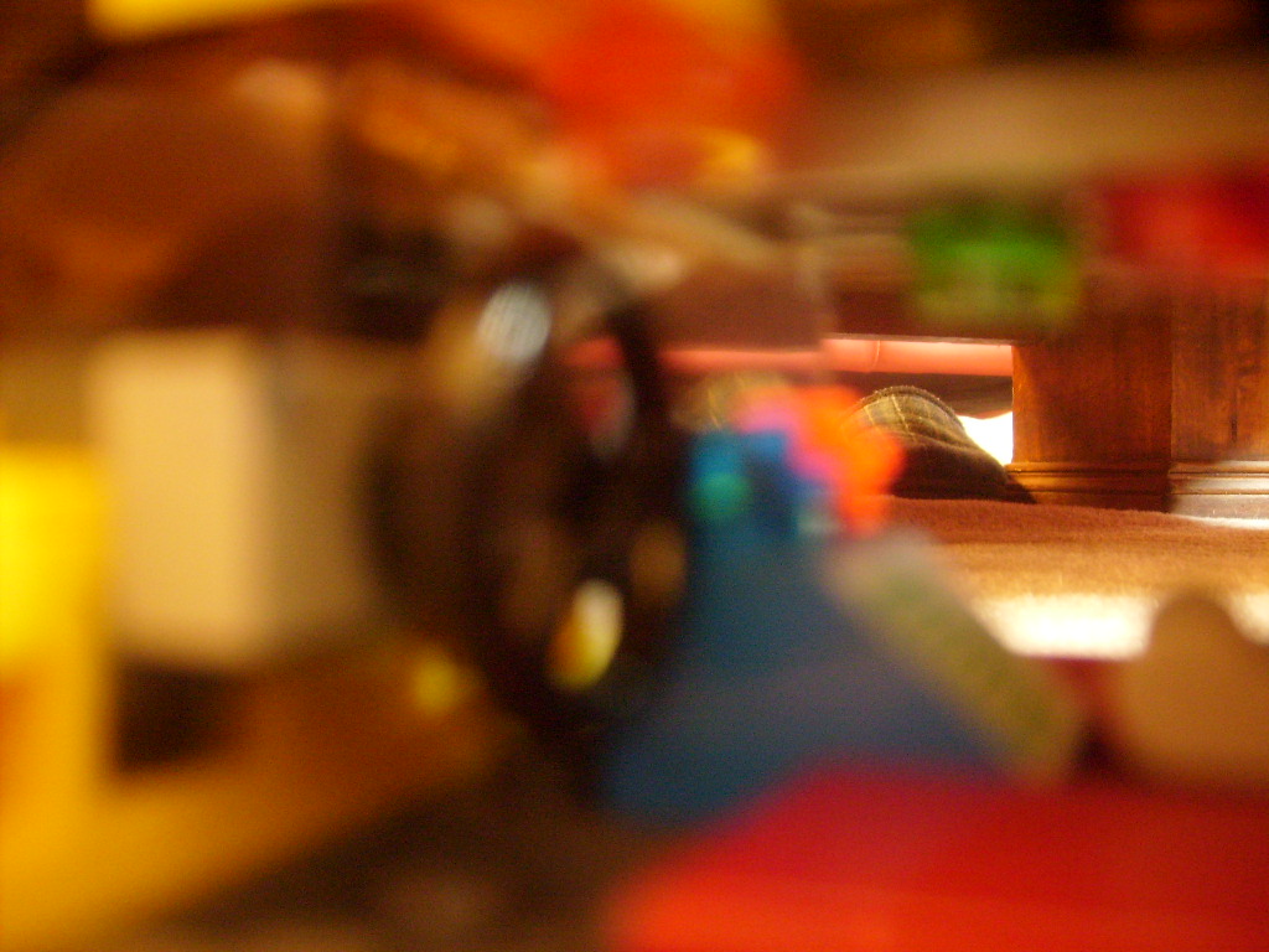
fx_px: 1283
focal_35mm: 35
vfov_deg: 40.7
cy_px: 476
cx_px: 634
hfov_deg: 52.6
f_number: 2.8
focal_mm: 5.8
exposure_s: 1
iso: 200
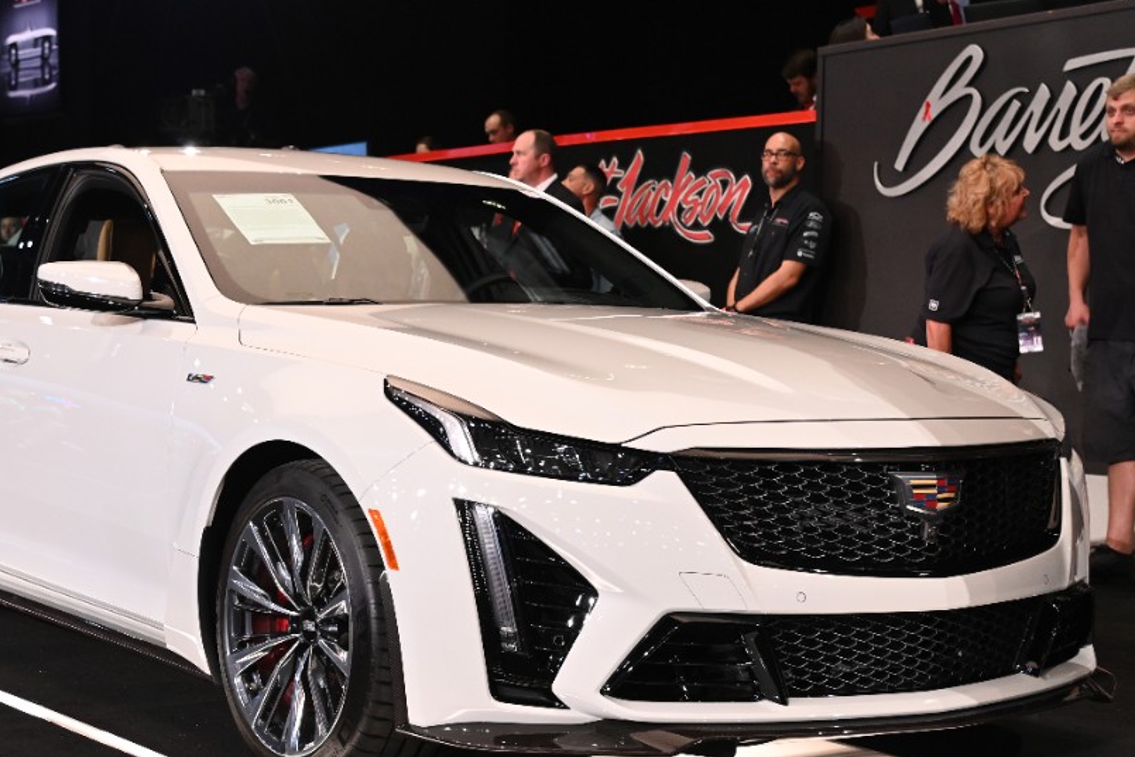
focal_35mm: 70
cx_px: 445
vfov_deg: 19.4
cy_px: 429
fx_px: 2207
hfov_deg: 28.8
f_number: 4.5
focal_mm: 44
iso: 2000
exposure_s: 1/160
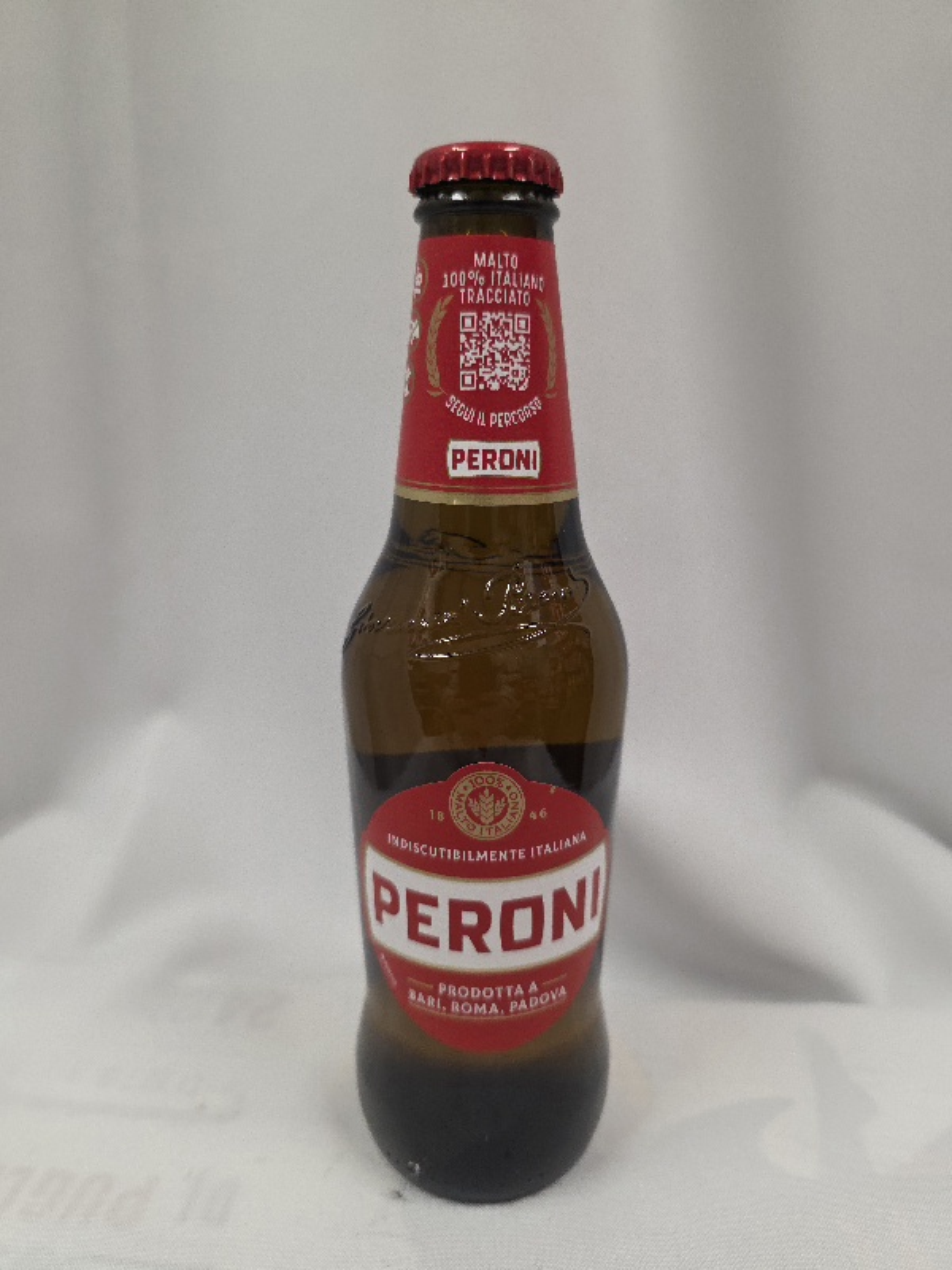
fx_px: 843
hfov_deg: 58.9
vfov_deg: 73.9
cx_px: 476
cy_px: 635
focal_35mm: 23
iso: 400
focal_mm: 6.3
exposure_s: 1/101
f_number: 1.7
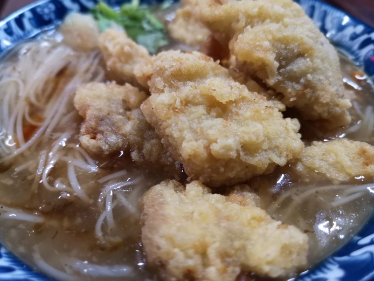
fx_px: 303
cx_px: 182
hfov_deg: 63.4
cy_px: 136
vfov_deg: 49.8
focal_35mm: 28
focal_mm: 3.95
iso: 500
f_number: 4
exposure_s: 1/25
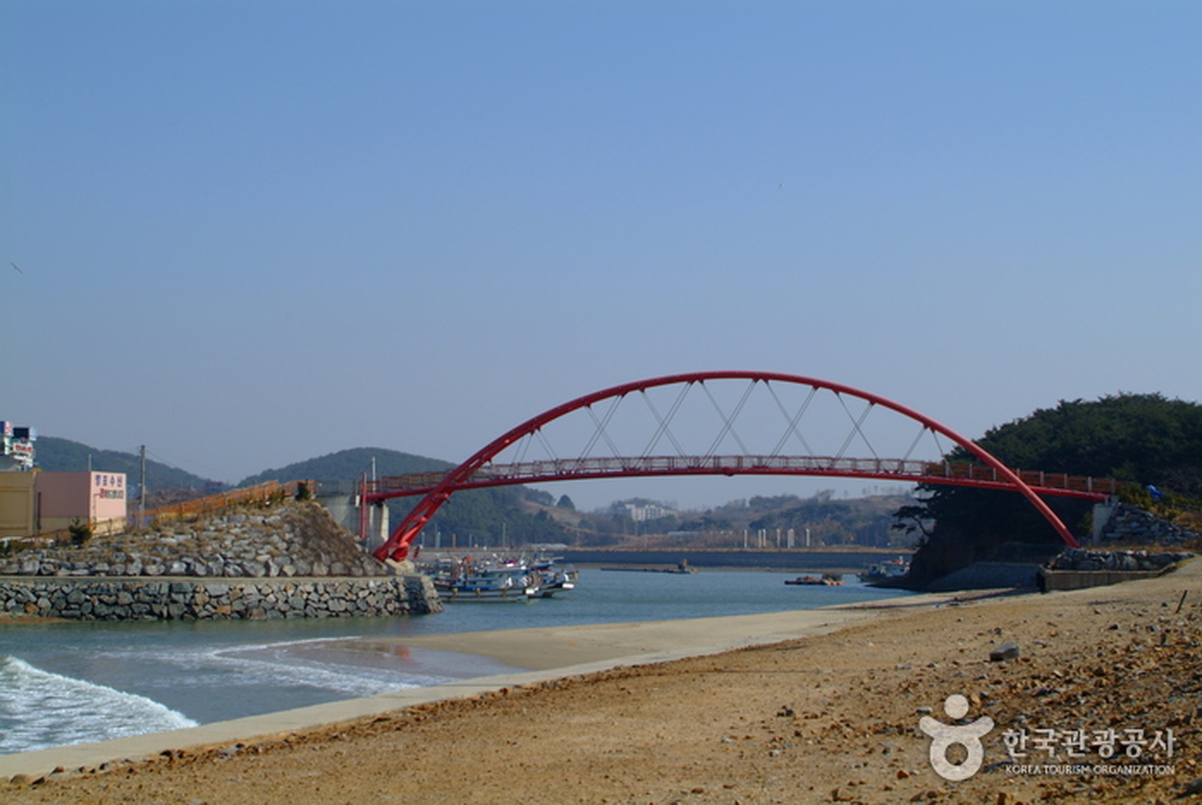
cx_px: 601
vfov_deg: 20.1
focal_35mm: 68
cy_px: 402
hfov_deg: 29.6
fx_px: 2273
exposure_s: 1/250
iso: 100
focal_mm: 45
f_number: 8
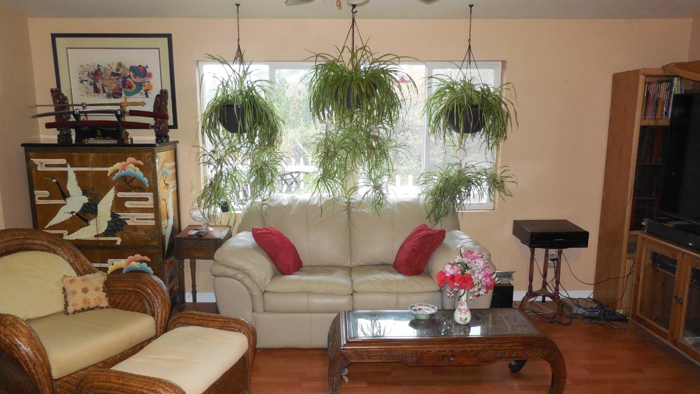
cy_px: 231
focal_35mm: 28
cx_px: 342
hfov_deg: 67.9
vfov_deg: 41.4
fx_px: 520
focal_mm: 4.5
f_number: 3.1
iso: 560
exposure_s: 1/25
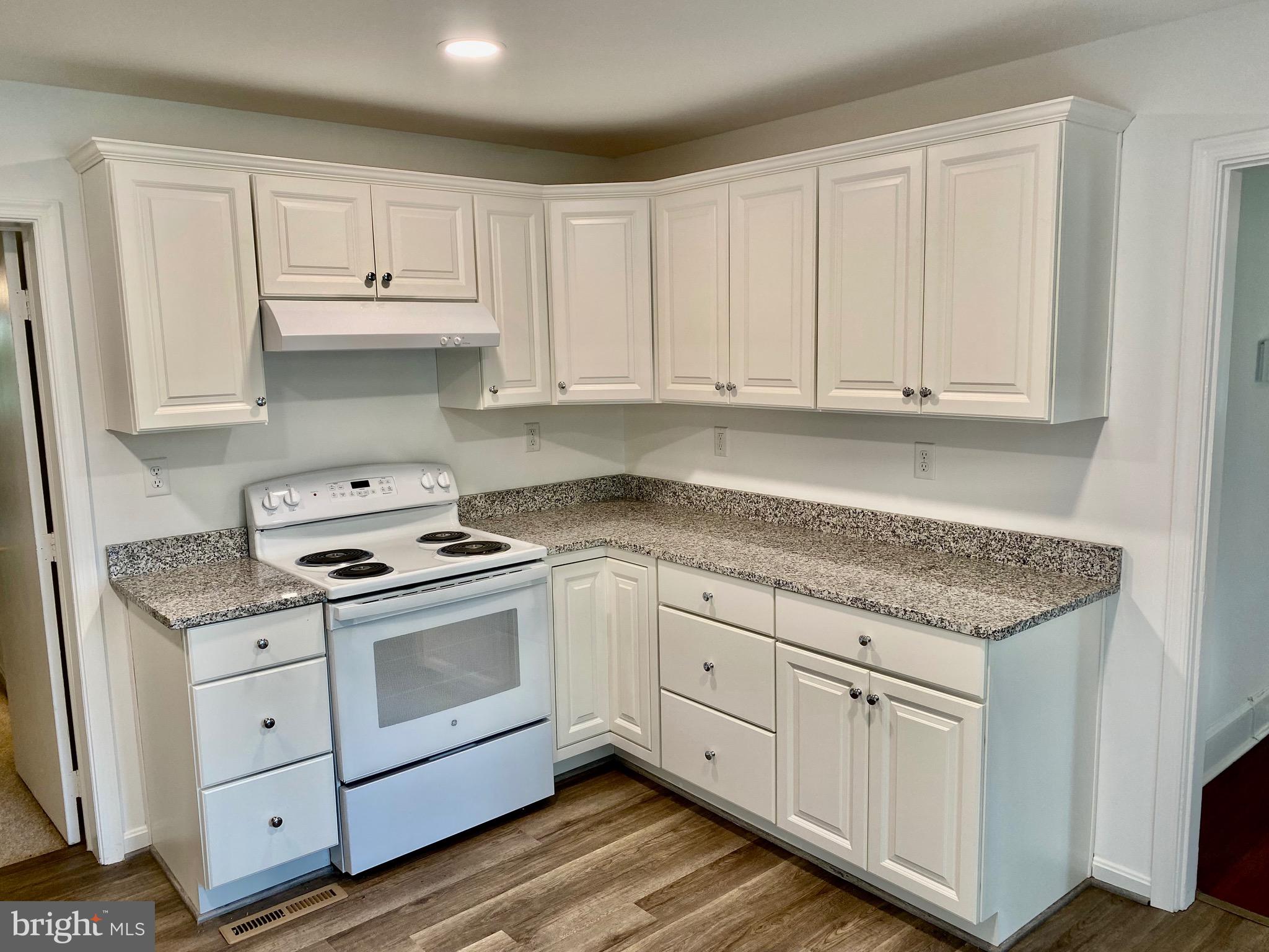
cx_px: 634
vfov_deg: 53.1
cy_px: 476
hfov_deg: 67.3
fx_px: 953
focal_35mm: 26
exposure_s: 1/60
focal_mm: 4.25
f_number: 1.8
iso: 64
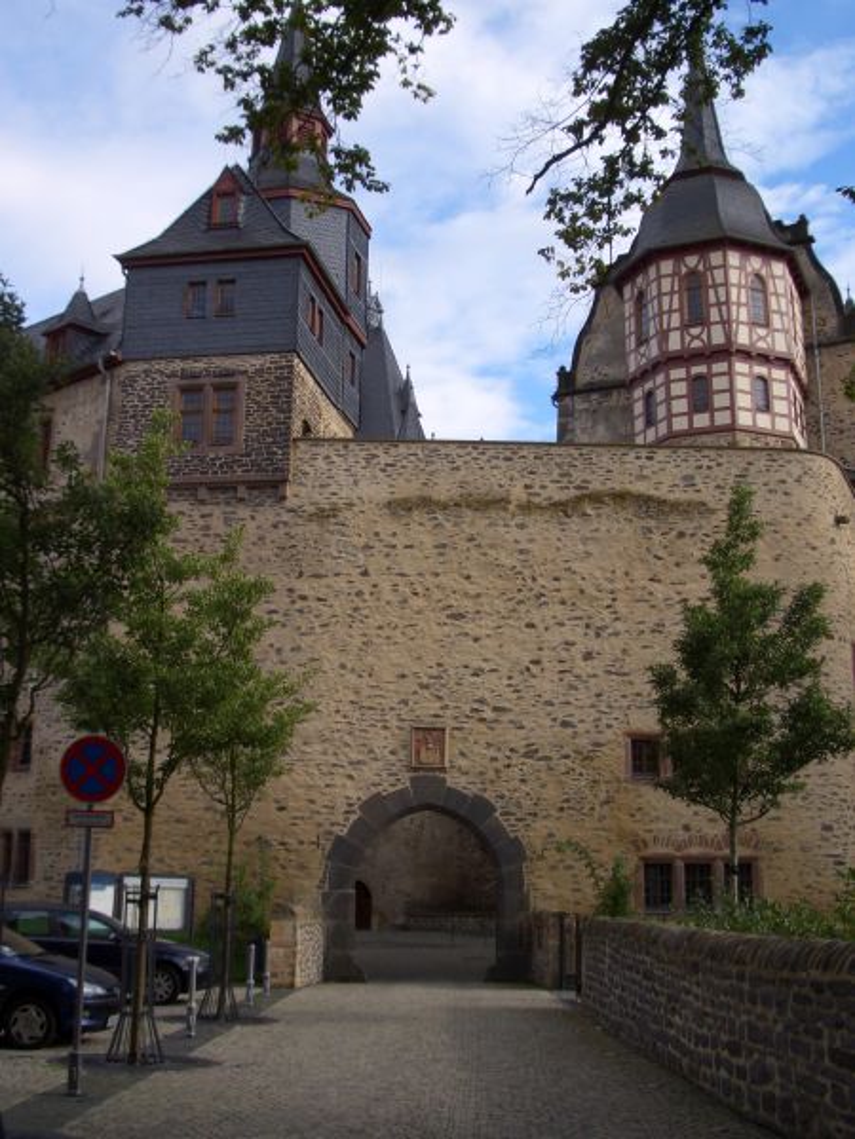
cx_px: 428
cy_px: 570
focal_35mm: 41
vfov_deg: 45.8
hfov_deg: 35.1
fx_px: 1350
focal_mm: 6.8
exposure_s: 1/250
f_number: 4.6
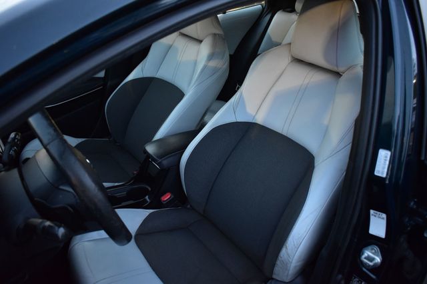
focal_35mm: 30
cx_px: 214
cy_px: 142
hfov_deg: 62.0
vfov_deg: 43.6
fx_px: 356
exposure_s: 1/15
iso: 1600
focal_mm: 20
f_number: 3.8
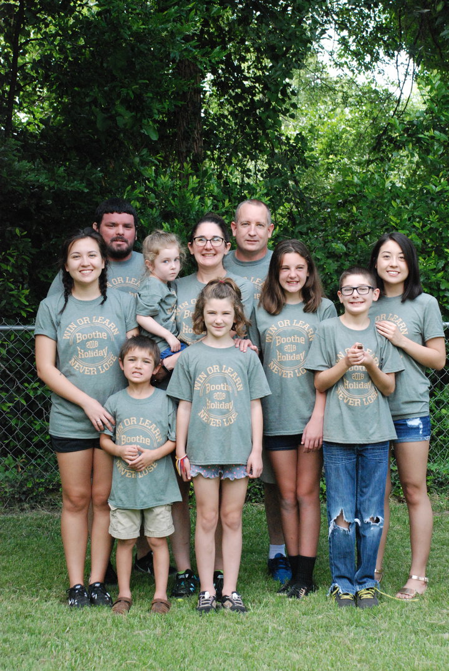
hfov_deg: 18.2
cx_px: 224
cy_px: 336
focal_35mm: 75
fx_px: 1399
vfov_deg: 27.0
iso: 1600
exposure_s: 1/250
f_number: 8
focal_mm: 50
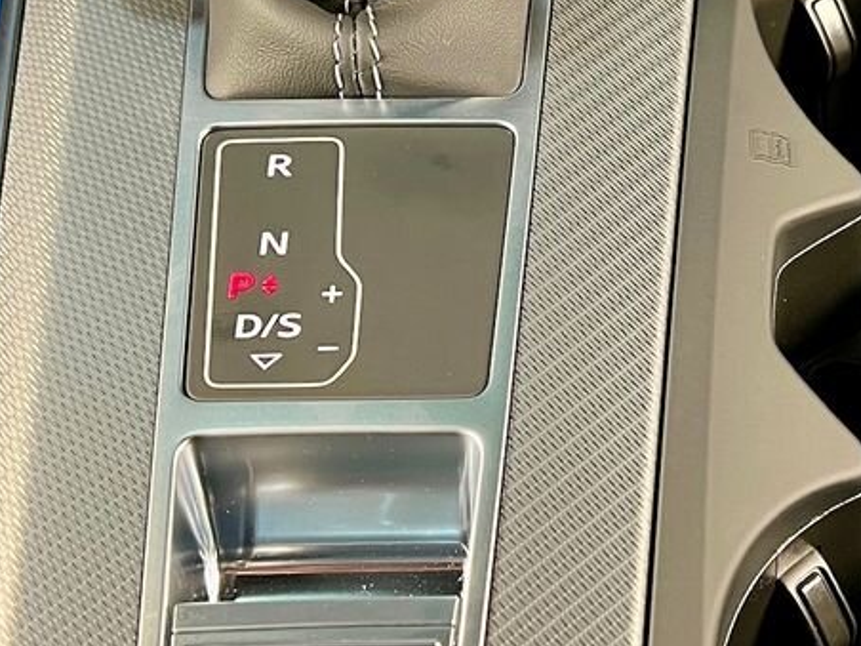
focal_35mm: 69
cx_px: 638
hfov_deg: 27.8
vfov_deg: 21.3
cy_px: 288
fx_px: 1716
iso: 320
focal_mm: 5.7
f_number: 1.5
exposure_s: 1/51
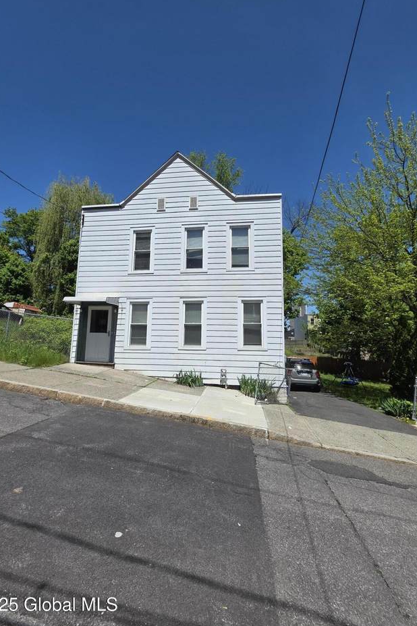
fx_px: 243
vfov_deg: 104.3
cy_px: 310
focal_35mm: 14
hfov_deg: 81.2
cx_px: 206
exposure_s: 1/3067
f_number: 1.9
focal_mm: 2.2
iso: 40
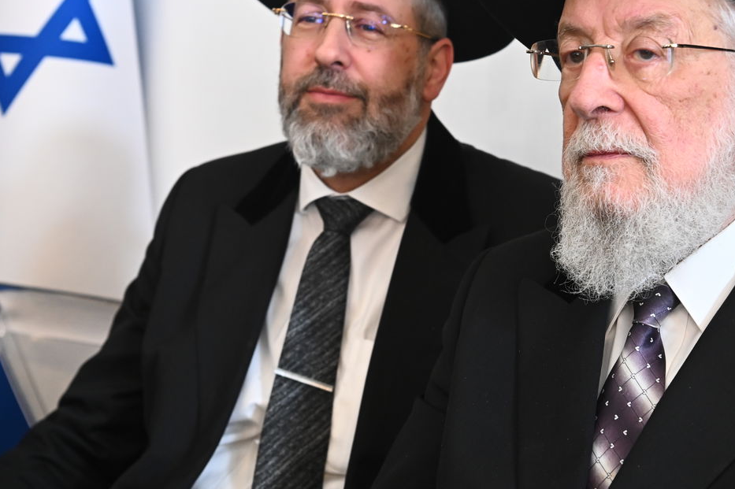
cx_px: 476
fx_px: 1408
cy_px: 144
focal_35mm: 69
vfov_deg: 19.6
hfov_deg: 29.1
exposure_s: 1/160
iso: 2500
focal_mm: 46
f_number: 4.5
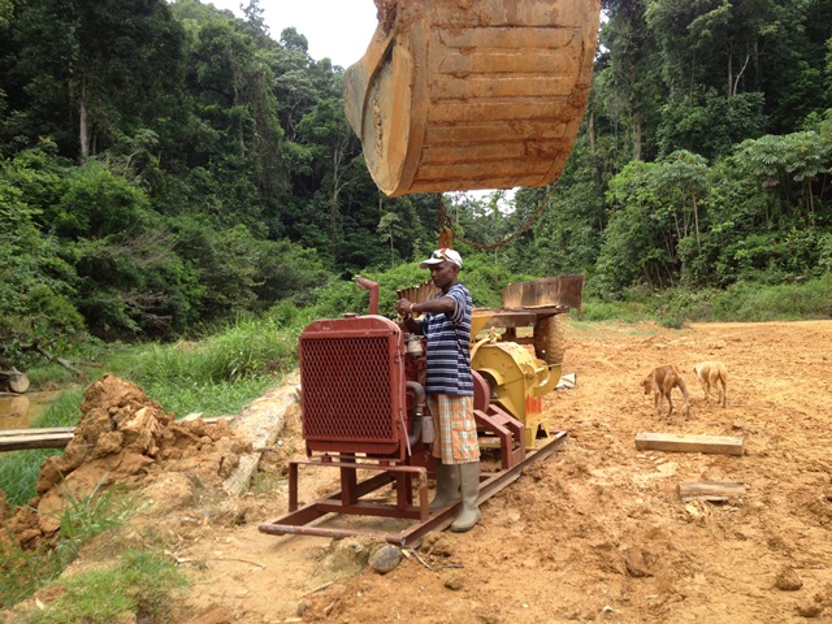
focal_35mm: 35
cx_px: 416
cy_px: 312
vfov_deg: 40.7
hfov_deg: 52.6
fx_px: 841
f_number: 2.4
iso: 64
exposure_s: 1/361
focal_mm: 4.28
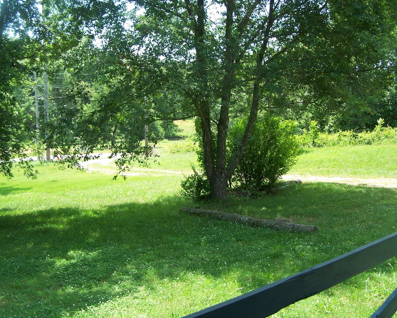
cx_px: 208
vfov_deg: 37.3
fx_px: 470
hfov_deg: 45.8
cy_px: 160
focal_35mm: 40
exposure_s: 1/350
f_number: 2.8
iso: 80
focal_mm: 6.3
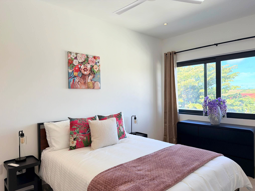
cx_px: 128
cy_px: 96
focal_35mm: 24
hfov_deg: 71.6
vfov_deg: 56.8
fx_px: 177
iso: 100
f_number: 1.8
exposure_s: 1/555
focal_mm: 6.8
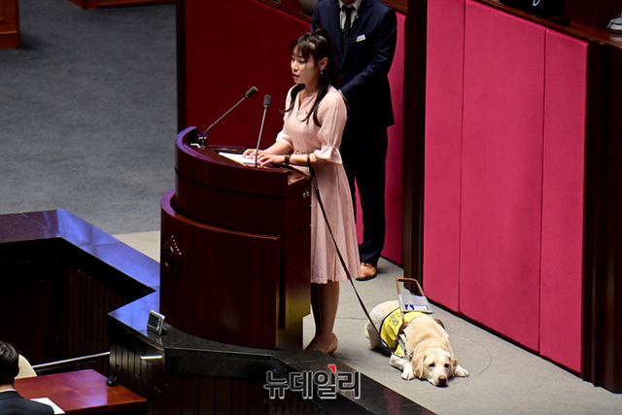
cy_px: 208
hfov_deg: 7.1
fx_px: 5011
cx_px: 311
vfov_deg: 4.7
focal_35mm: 290
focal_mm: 290
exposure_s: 1/200
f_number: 5.6
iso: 6400
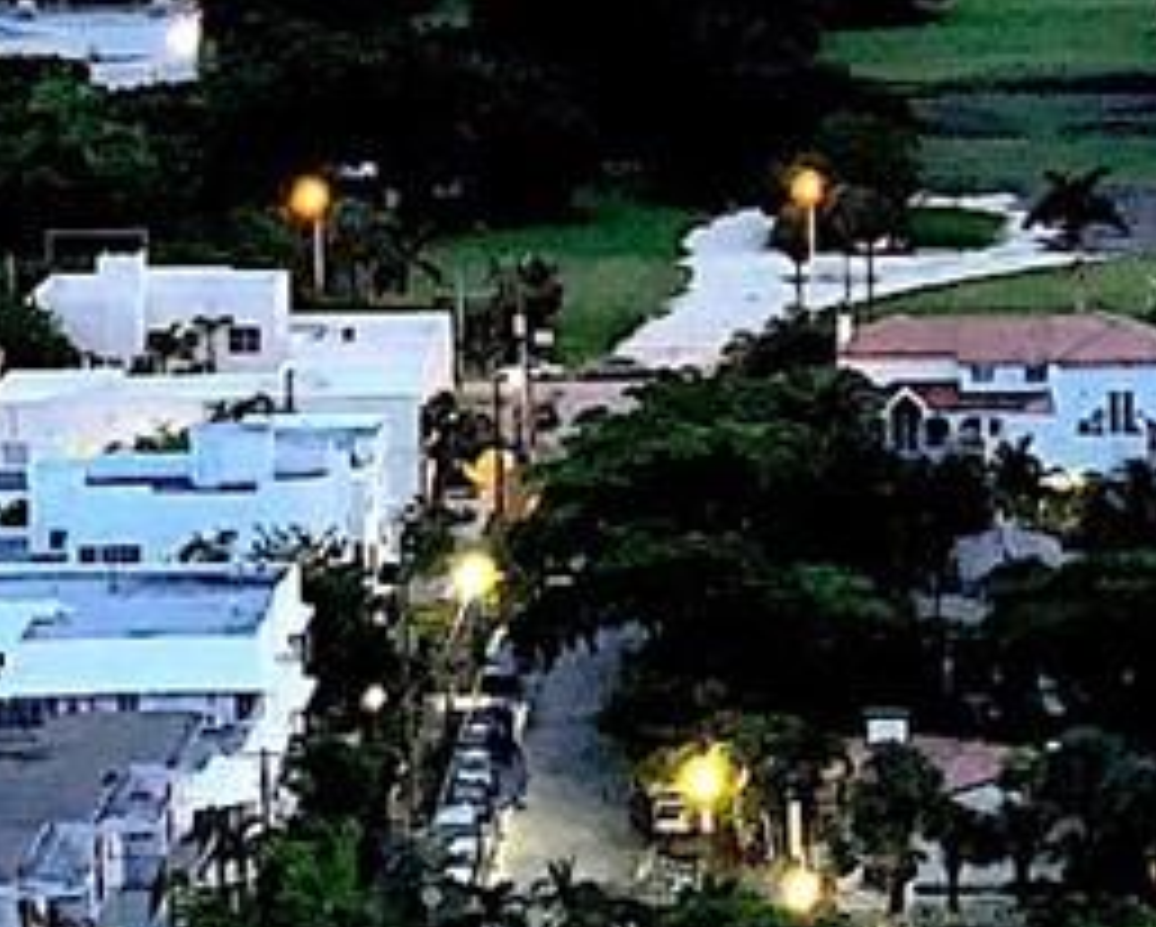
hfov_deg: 11.3
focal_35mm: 170
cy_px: 459
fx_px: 5821
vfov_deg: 9.1
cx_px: 310
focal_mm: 3.99
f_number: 1.8
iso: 800
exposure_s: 1/15
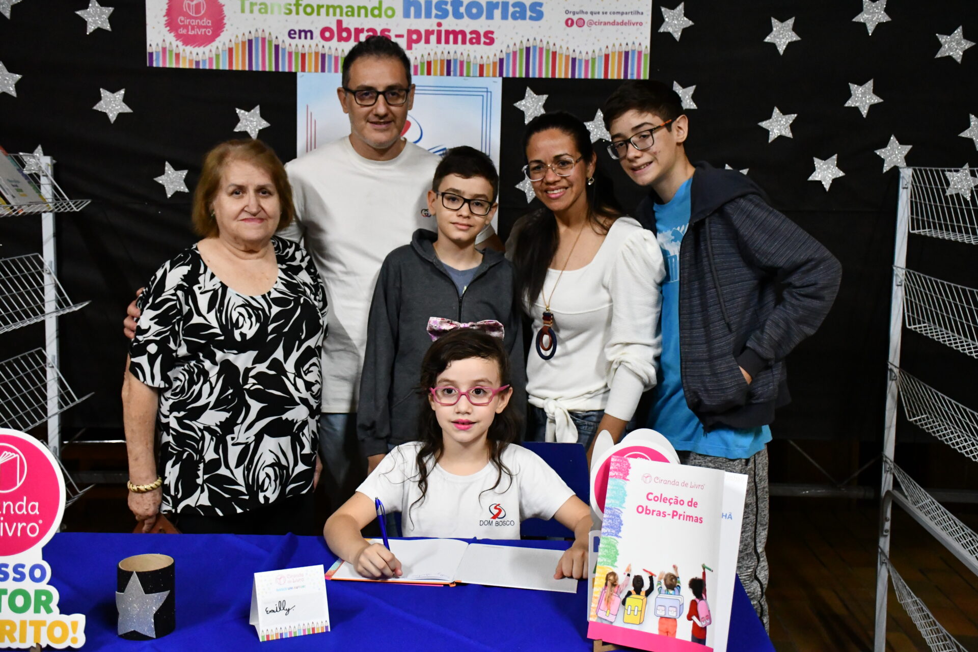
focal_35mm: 45
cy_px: 326
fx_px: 1222
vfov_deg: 29.9
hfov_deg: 43.6
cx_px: 489
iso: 6400
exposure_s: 1/60
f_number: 4
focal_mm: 30
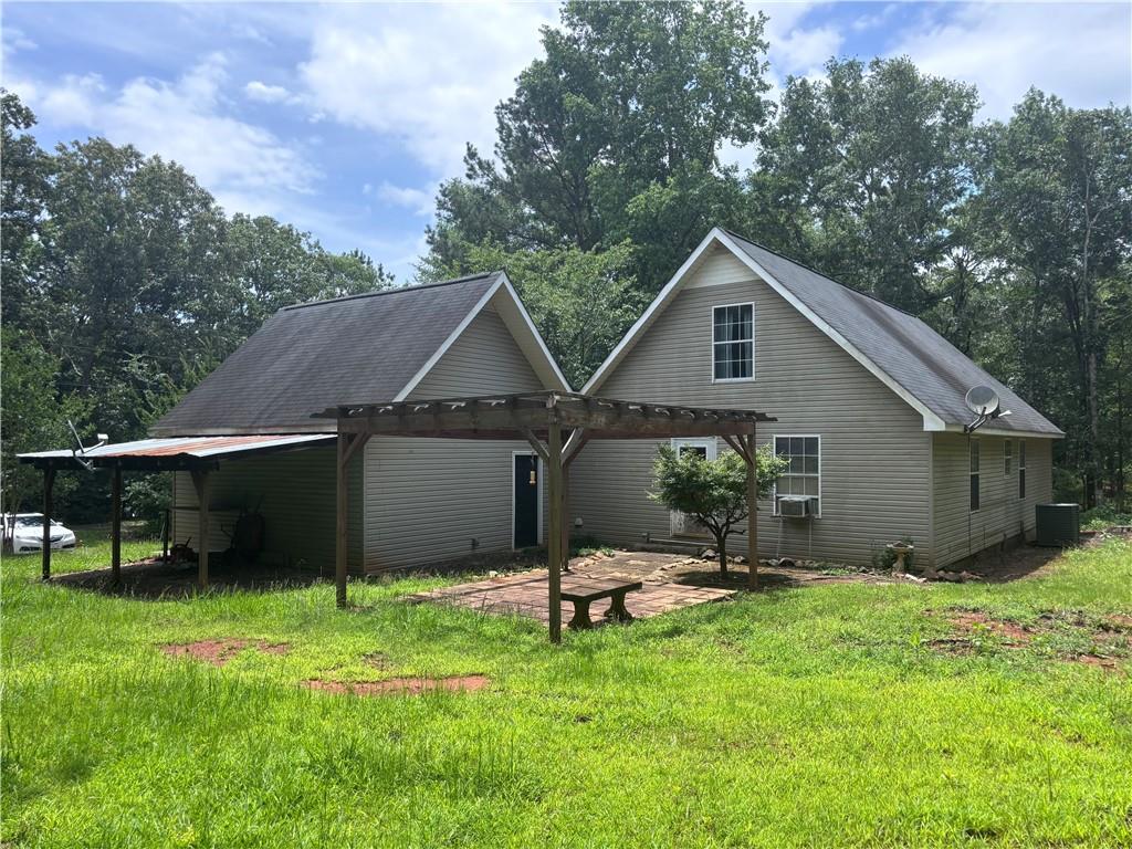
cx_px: 566
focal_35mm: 26
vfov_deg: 53.1
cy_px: 424
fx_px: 850
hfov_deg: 67.3
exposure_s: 1/1344
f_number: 1.6
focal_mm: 5.96
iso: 50
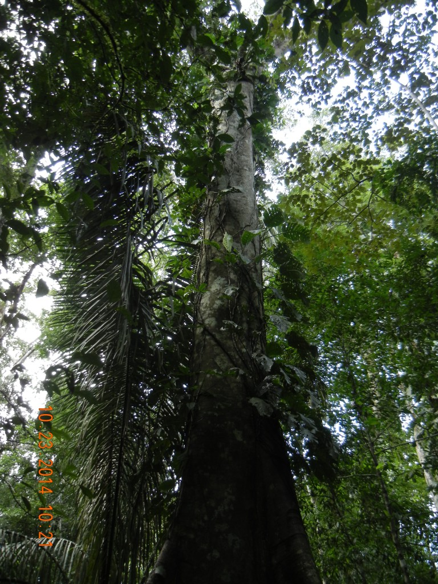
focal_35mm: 30
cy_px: 292
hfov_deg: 46.8
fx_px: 506
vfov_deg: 60.0
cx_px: 219
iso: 162
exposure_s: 1/51
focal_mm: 5.4
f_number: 3.5
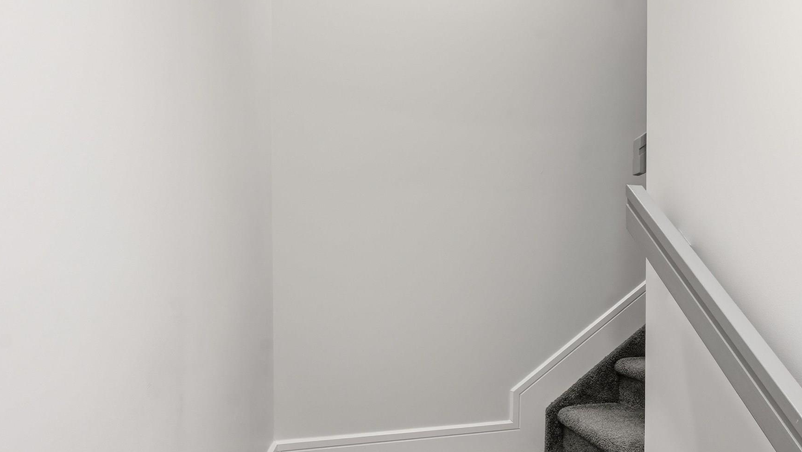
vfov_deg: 44.0
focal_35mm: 26
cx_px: 569
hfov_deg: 68.7
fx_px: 553
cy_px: 285
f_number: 8
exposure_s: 1/10
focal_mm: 14
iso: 100
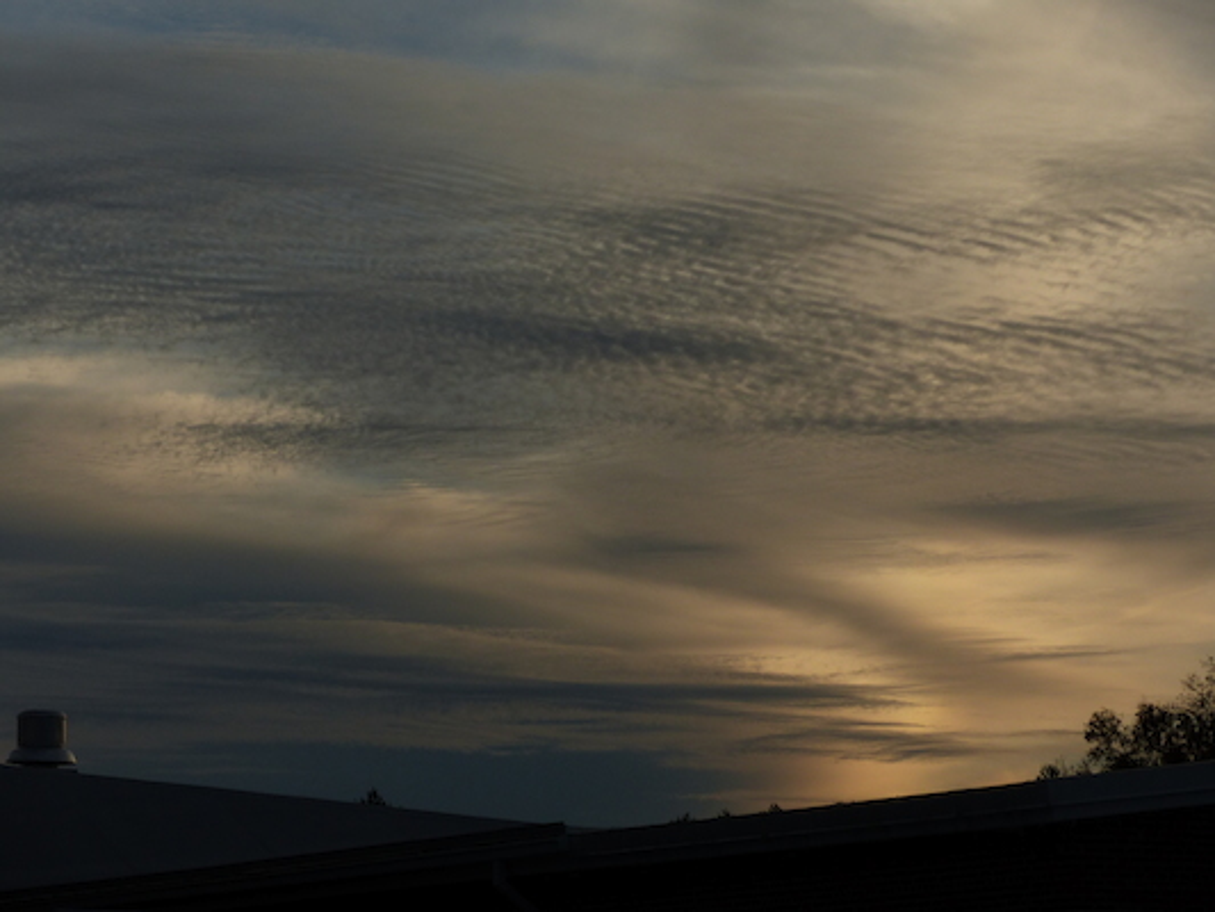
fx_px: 5687
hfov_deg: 12.2
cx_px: 608
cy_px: 456
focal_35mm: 162
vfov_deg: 9.2
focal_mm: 29.2
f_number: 4
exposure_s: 1/800
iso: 100
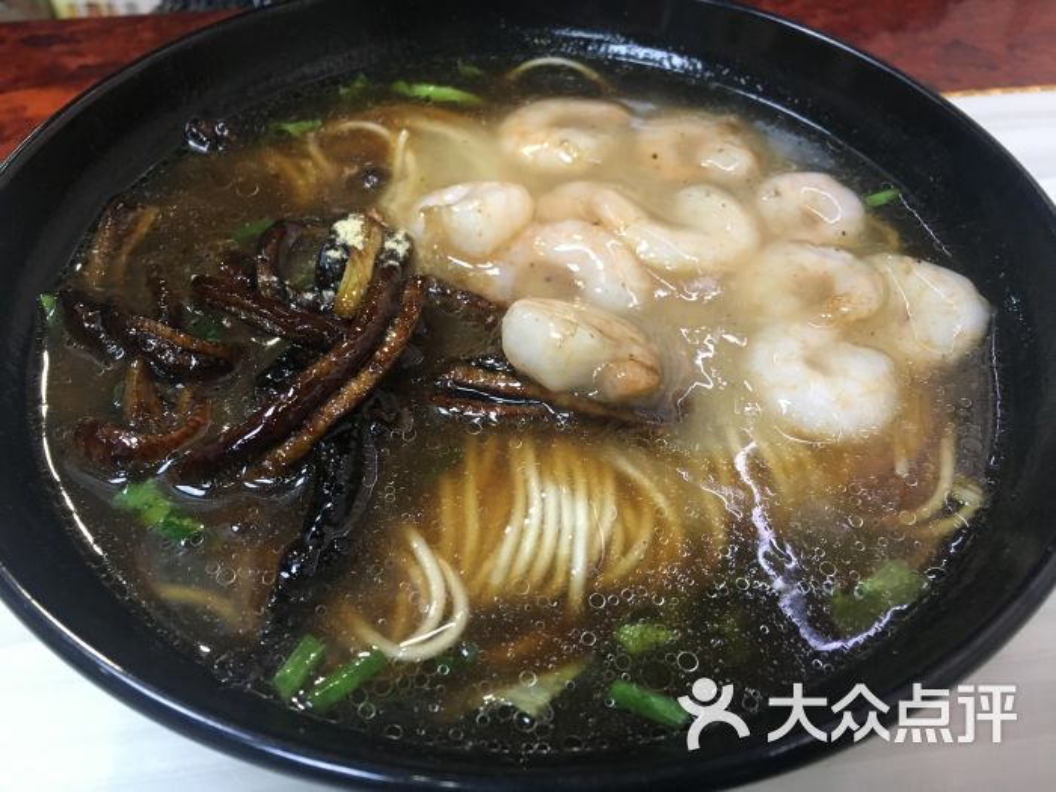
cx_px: 528
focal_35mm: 29
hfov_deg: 61.7
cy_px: 396
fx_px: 885
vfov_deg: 48.2
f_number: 2.2
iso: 200
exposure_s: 1/33
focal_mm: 4.15
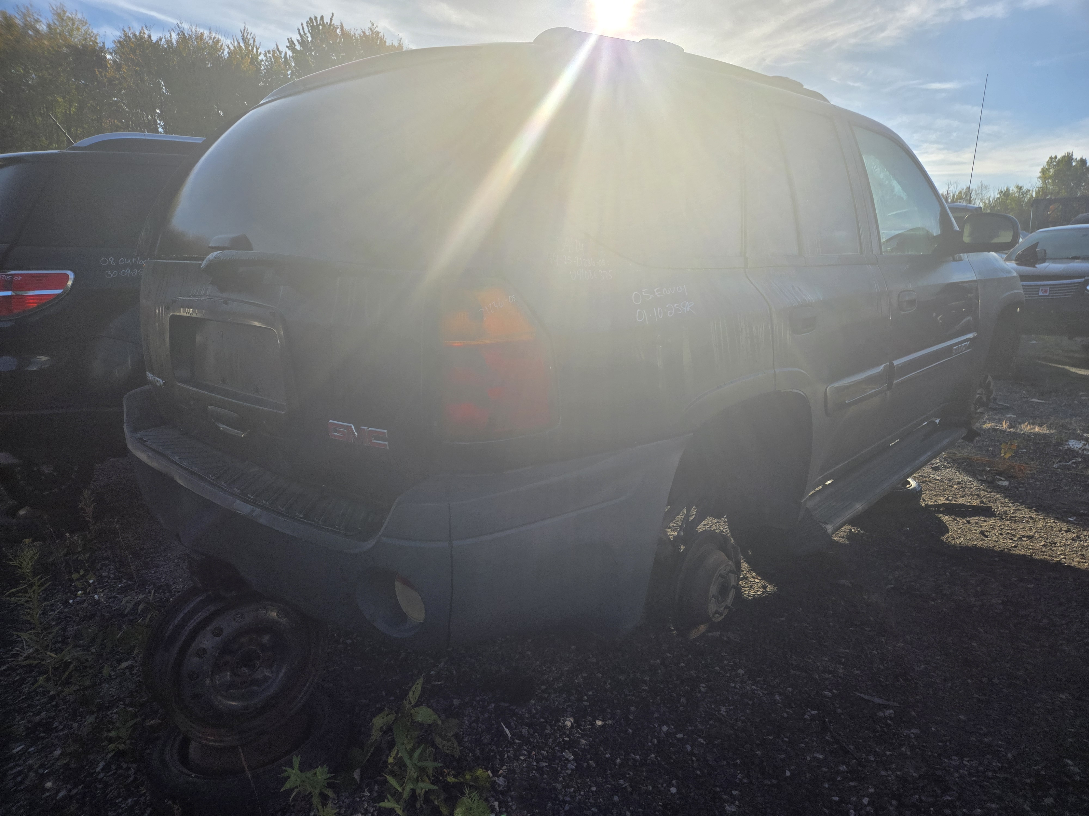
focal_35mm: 23
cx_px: 544
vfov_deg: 58.9
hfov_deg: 73.9
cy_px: 408
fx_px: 724
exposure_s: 1/3550
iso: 25
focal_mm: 5.4
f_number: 1.8
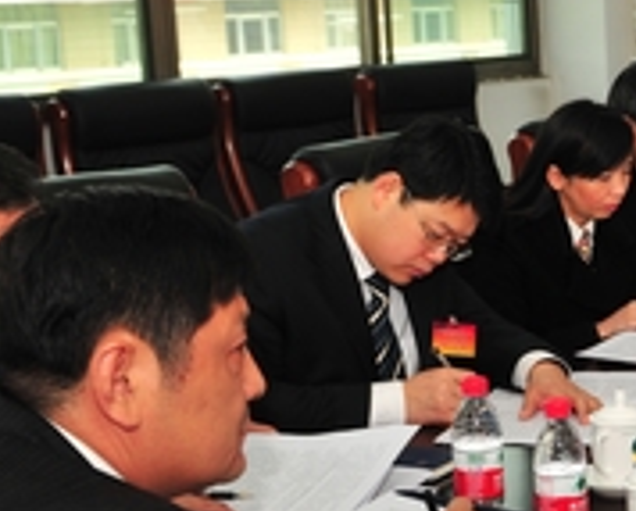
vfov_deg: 18.8
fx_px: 1546
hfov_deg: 20.6
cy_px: 275
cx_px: 886
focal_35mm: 82
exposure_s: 1/60
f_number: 5
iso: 200
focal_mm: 24
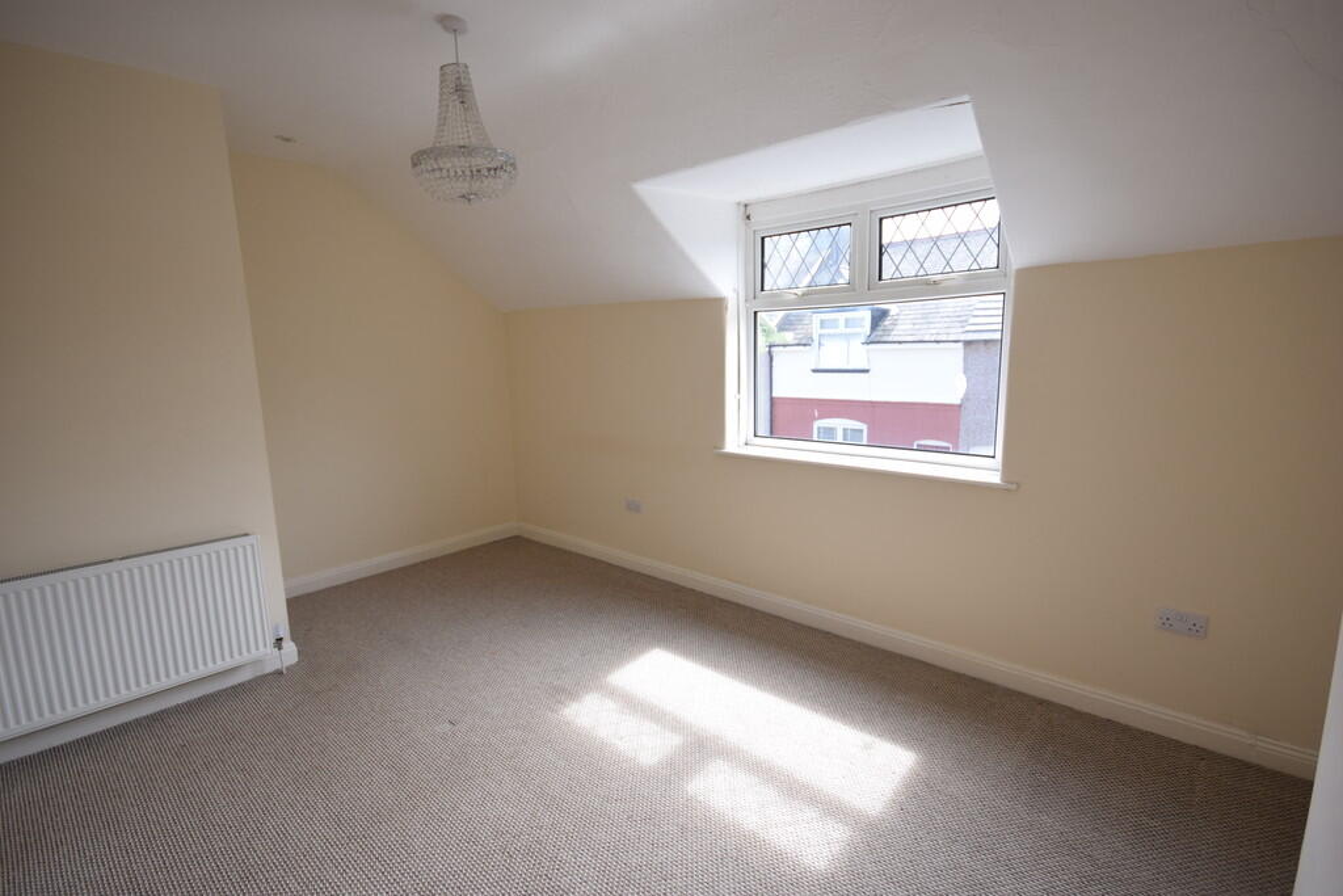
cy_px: 448
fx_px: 616
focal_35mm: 16
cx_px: 672
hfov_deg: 95.0
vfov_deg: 72.1
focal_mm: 11
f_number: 7.1
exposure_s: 1/200
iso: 400
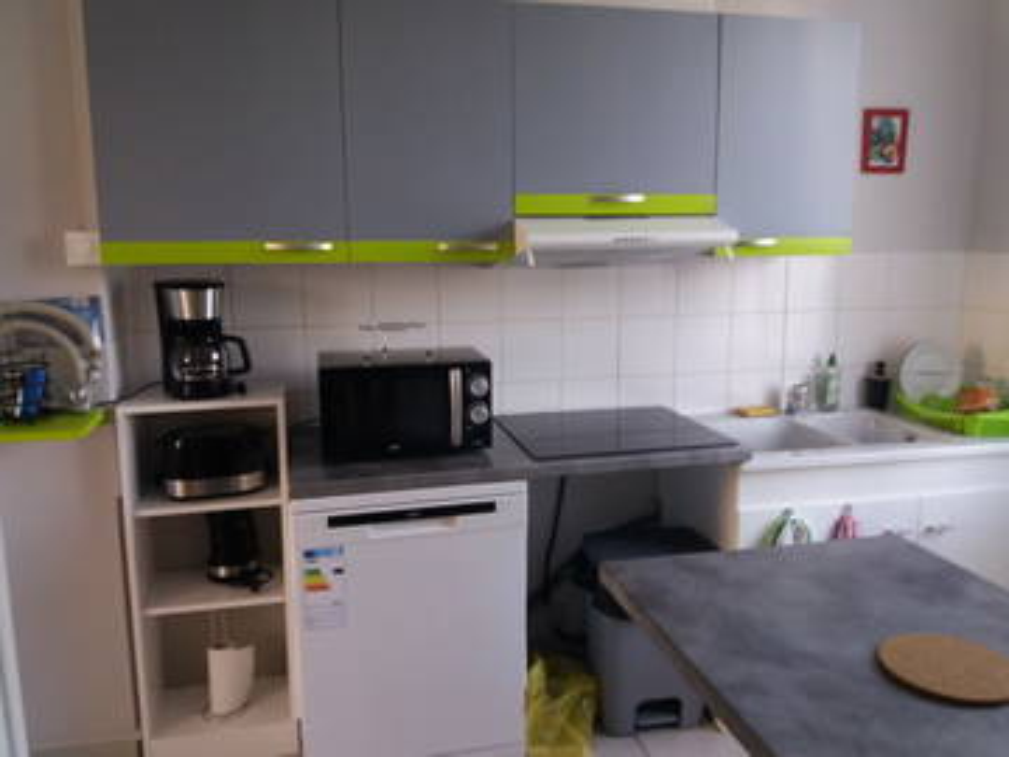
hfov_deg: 63.4
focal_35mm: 28
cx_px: 504
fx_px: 816
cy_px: 378
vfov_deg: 49.7
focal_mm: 3.7
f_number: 1.9
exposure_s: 1/20
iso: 160
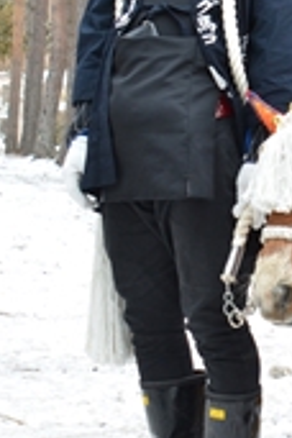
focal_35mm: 109
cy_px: 132
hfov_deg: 11.9
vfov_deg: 18.6
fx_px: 1332
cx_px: 451
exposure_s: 1/160
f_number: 6.3
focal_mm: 25
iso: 560
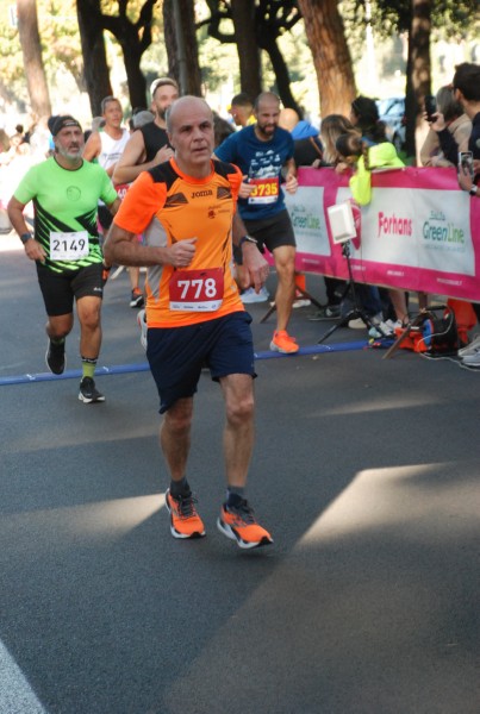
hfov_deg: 12.2
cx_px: 240
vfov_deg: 18.1
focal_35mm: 112
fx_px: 2238
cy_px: 357
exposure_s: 1/200
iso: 1000
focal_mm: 75
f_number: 5.6
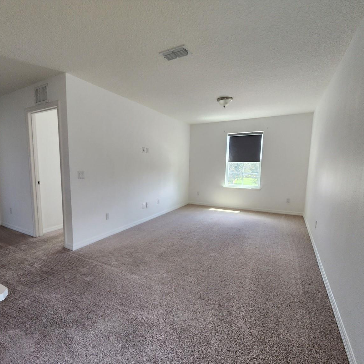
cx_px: 158
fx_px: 190
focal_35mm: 16
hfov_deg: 87.0
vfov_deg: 87.4
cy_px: 190
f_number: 2.2
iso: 125
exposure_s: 1/60
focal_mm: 2.2
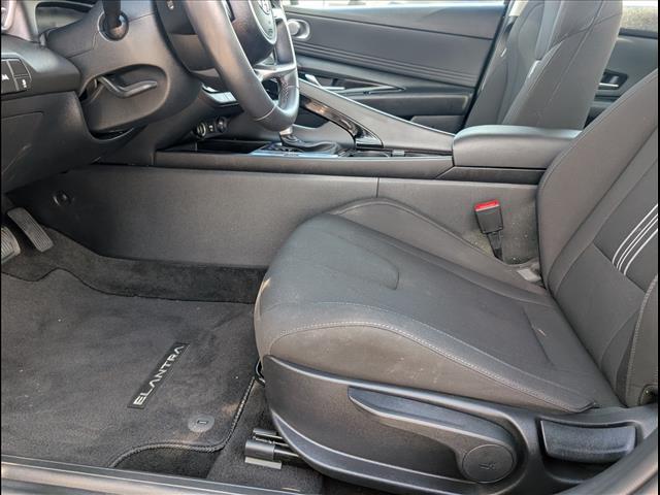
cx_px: 330
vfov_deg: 56.8
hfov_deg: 71.6
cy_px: 248
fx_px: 458
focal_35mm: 24
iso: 892
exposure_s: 1/1111
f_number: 1.68
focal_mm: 6.9
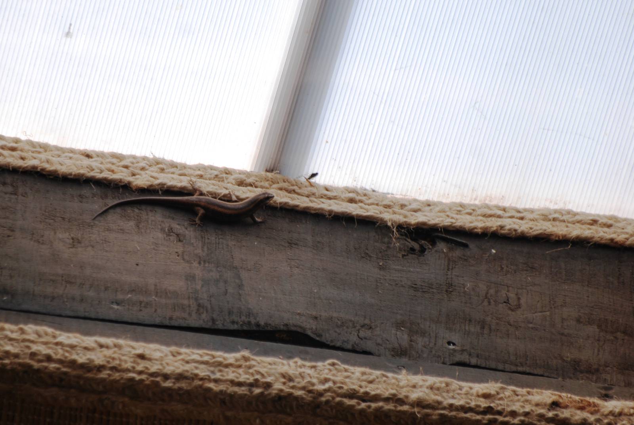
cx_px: 317
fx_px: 7934
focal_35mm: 450
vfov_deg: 3.1
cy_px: 212
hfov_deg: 4.6
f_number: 5.6
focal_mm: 300
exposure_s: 1/125
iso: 100
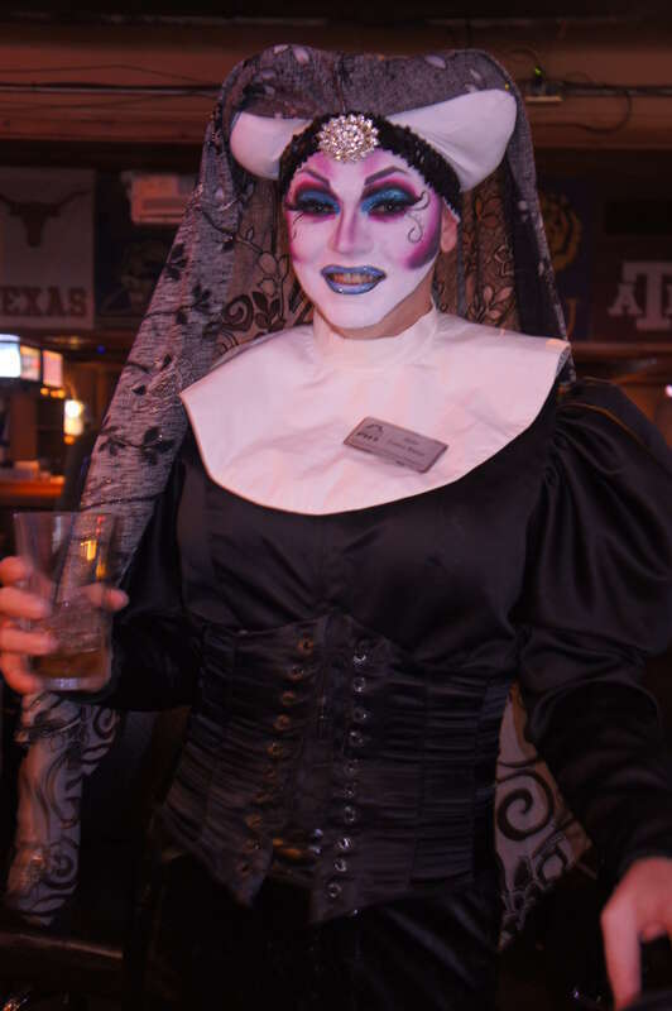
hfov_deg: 30.8
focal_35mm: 44
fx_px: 1220
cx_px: 336
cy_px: 506
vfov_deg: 45.0
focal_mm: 29
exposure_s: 1/3
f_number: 4
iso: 800
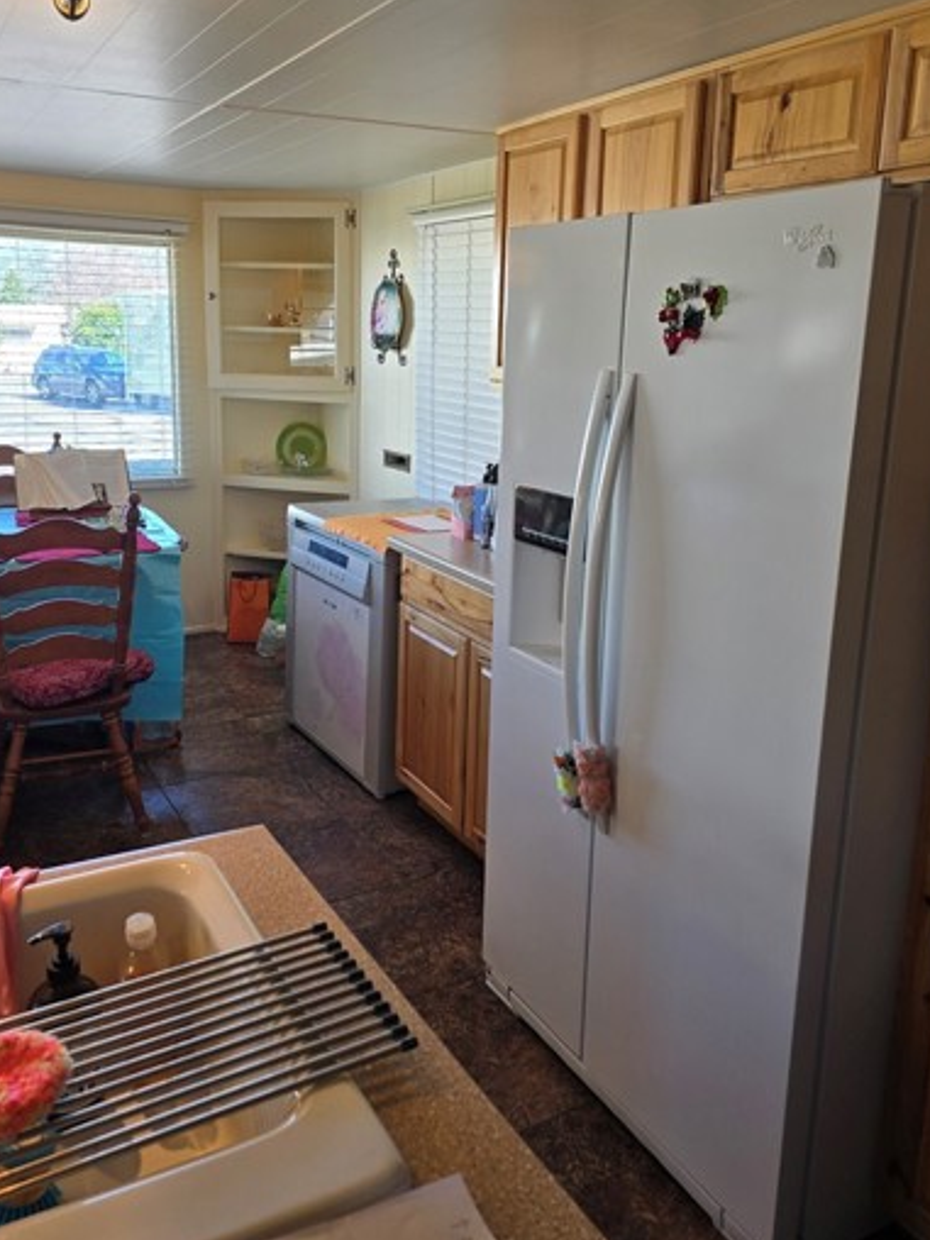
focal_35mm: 29
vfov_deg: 61.5
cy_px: 561
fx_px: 1039
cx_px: 415
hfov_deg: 48.1
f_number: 1.7
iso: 40
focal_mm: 6.3
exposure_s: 1/120
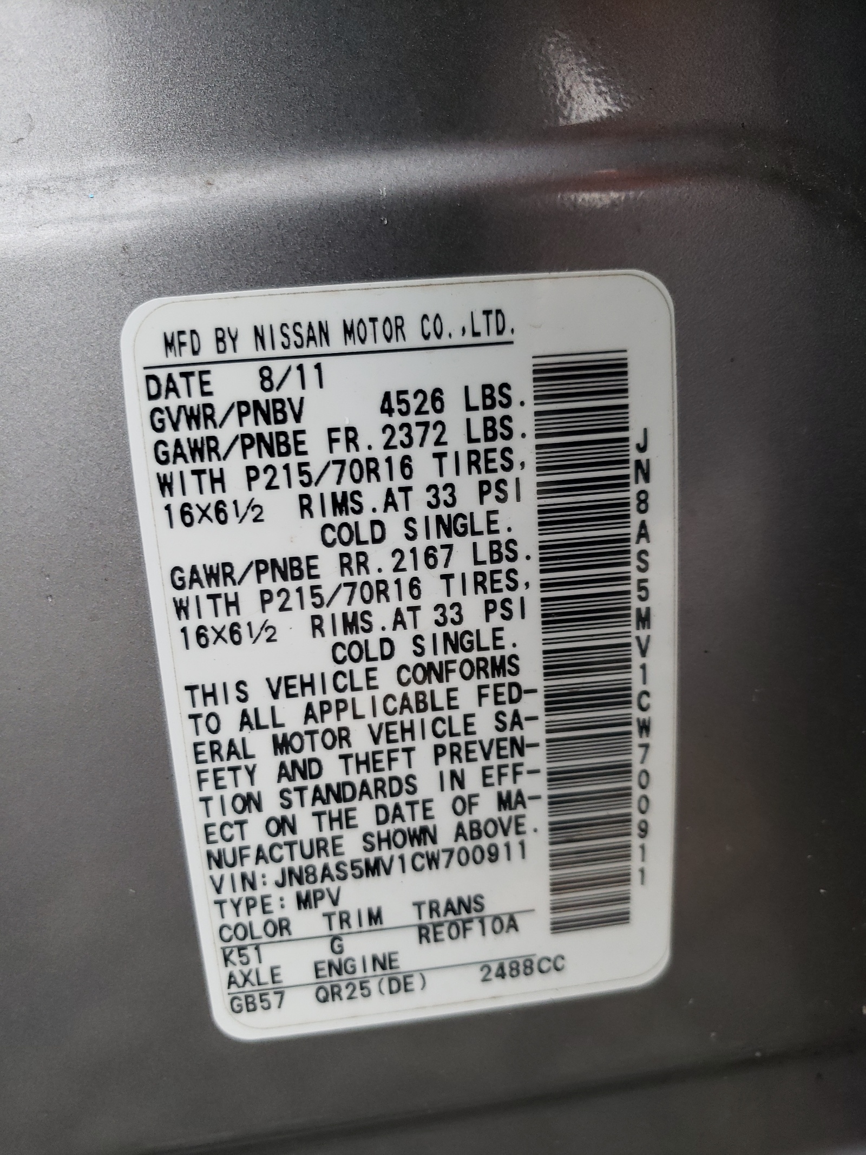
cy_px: 578
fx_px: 867
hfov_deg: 53.1
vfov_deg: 67.3
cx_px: 433
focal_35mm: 26
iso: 90
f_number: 1.5
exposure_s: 1/100
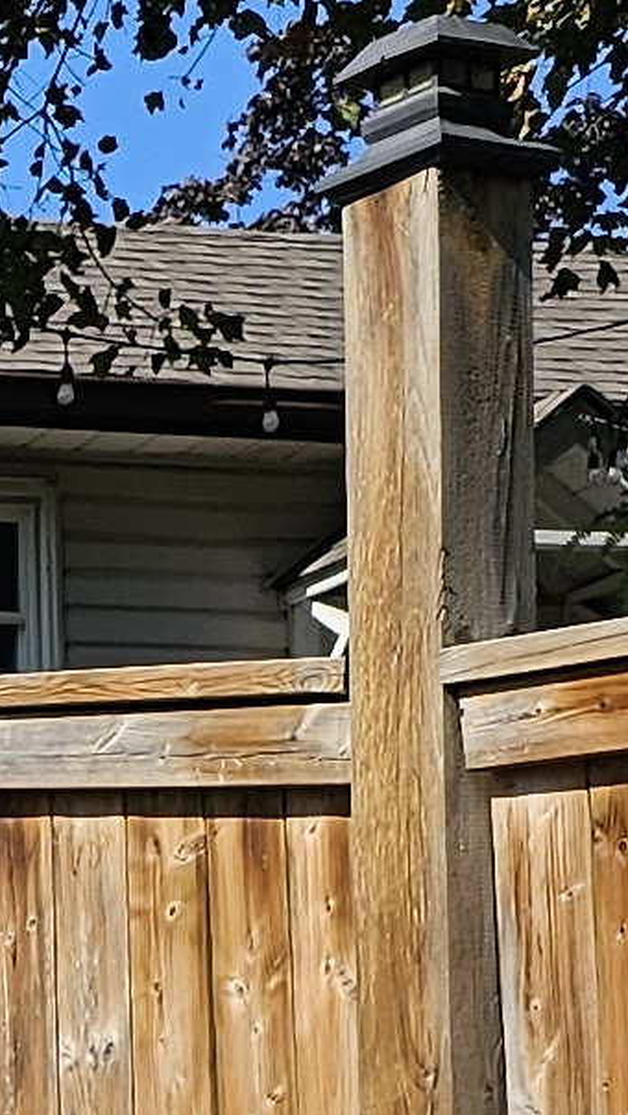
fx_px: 4911
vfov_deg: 12.0
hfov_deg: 6.8
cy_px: 1986
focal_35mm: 166
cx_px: -1068
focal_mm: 6.3
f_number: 1.7
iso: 20
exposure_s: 1/1262
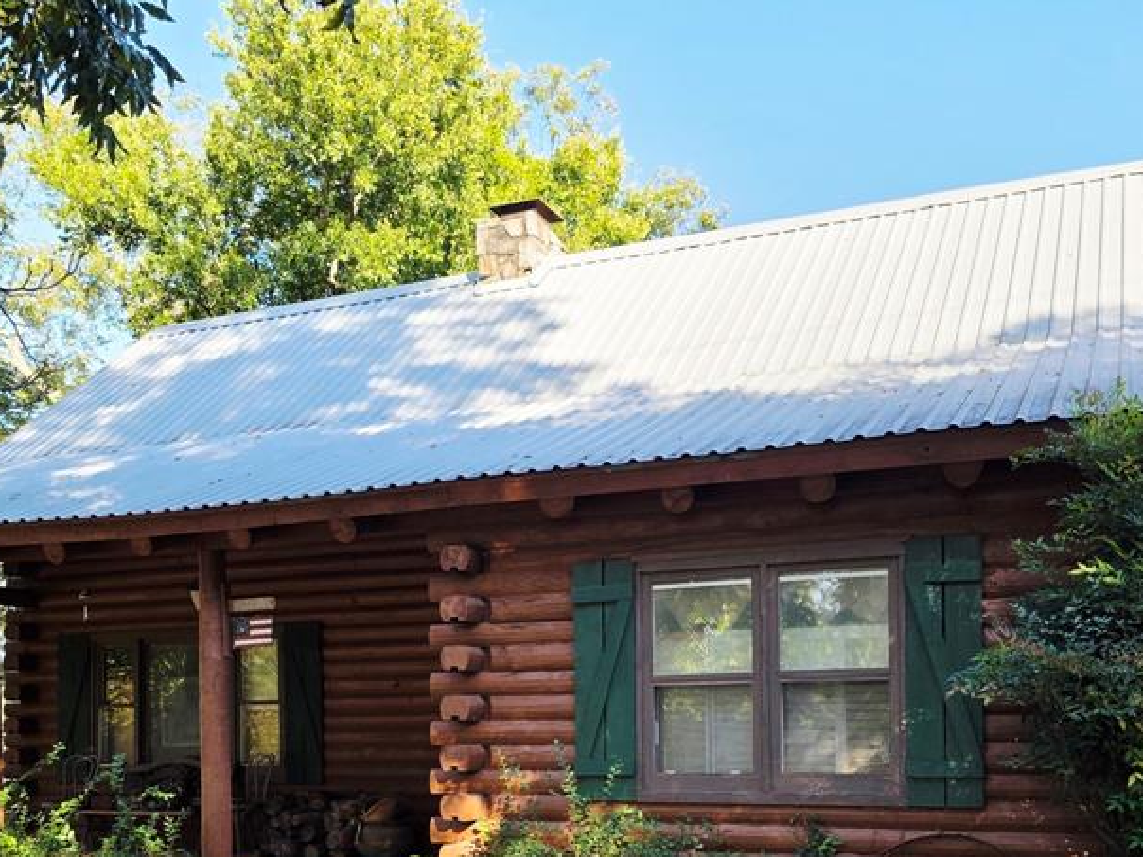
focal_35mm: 39
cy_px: 692
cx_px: 551
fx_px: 1288
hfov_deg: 47.9
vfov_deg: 35.6
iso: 80
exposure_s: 1/1429
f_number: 1.7
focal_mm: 6.3
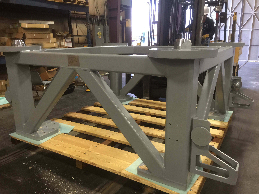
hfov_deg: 61.7
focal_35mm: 29
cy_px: 97
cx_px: 130
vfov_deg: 48.2
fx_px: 217
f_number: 2.2
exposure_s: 1/15
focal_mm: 4.15
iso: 64
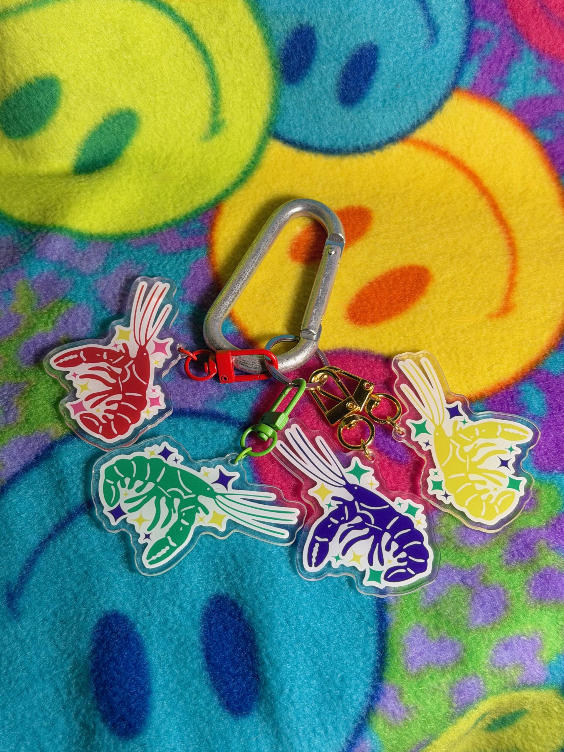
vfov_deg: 39.7
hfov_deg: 30.3
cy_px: 376
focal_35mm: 48
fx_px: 1043
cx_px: 282
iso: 80
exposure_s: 1/120
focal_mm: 6.76
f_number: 1.78
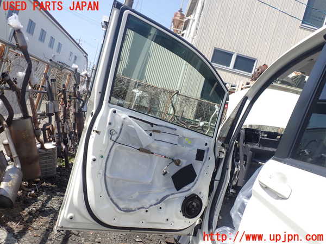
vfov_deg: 46.8
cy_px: 122
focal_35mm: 30
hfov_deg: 60.0
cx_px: 163
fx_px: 283
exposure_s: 1/800
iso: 100
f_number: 3.2
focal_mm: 5.4
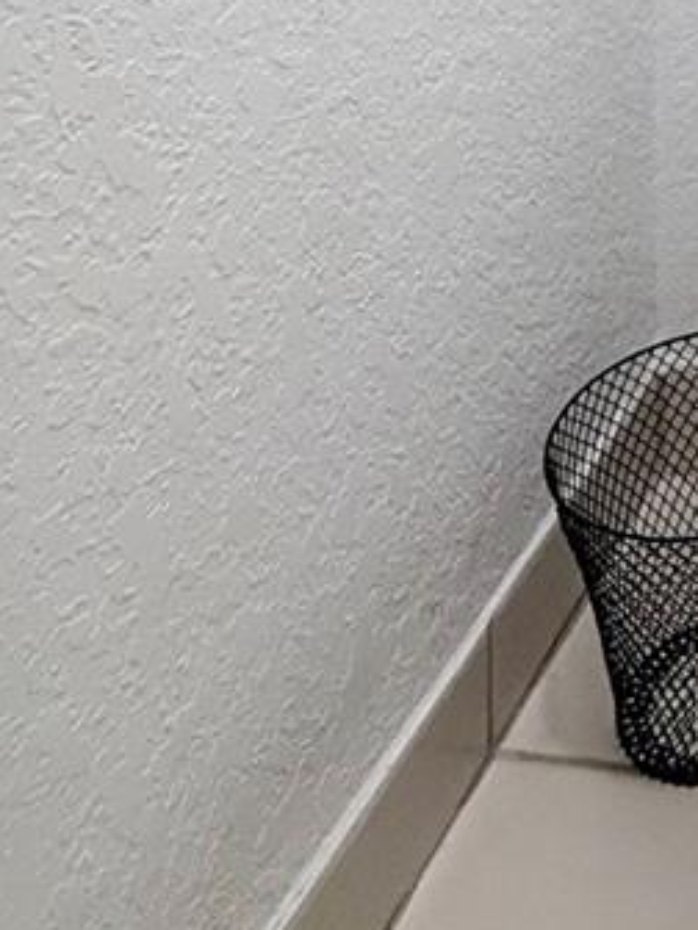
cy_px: -213
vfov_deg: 31.4
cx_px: 1083
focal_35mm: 50
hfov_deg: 22.9
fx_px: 1344
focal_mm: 2.22
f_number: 2.2
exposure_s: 1/60
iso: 250
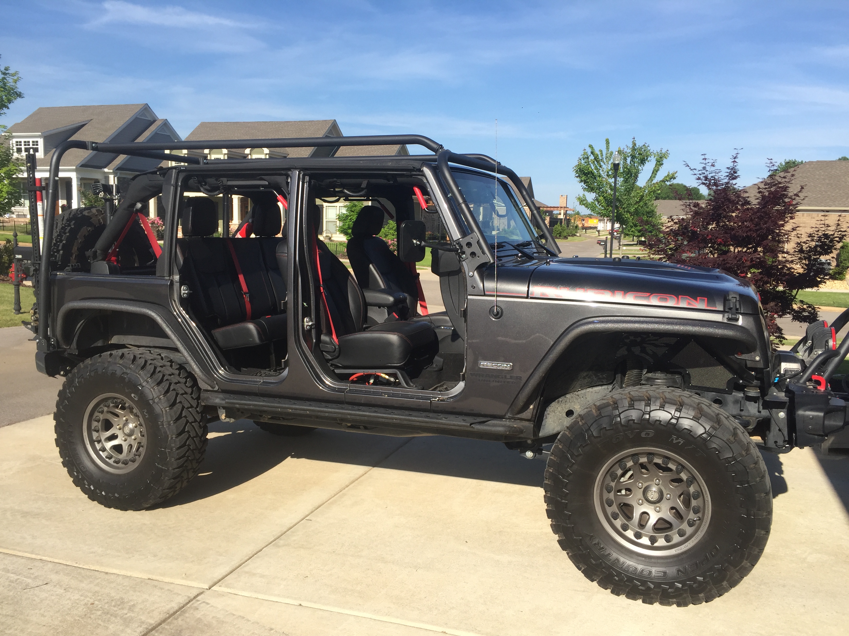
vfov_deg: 48.2
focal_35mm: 29
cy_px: 318
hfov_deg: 61.7
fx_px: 711
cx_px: 424
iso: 32
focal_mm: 4.15
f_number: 2.2
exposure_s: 1/1276
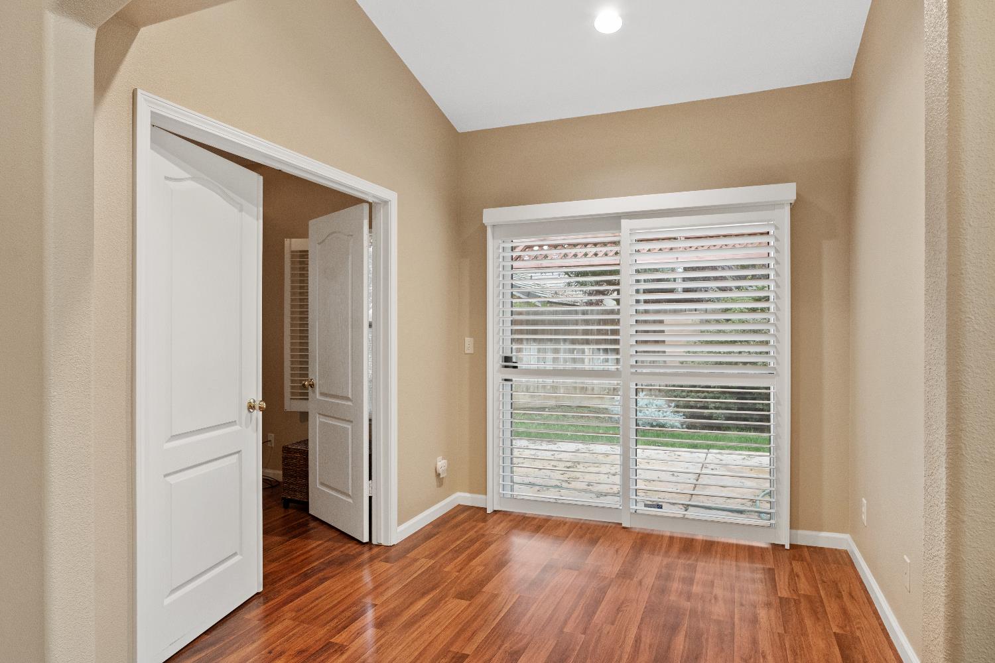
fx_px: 553
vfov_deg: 61.9
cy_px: 332
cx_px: 498
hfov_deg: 84.0
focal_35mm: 20
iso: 640
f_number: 9
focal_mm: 20
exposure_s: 1/5
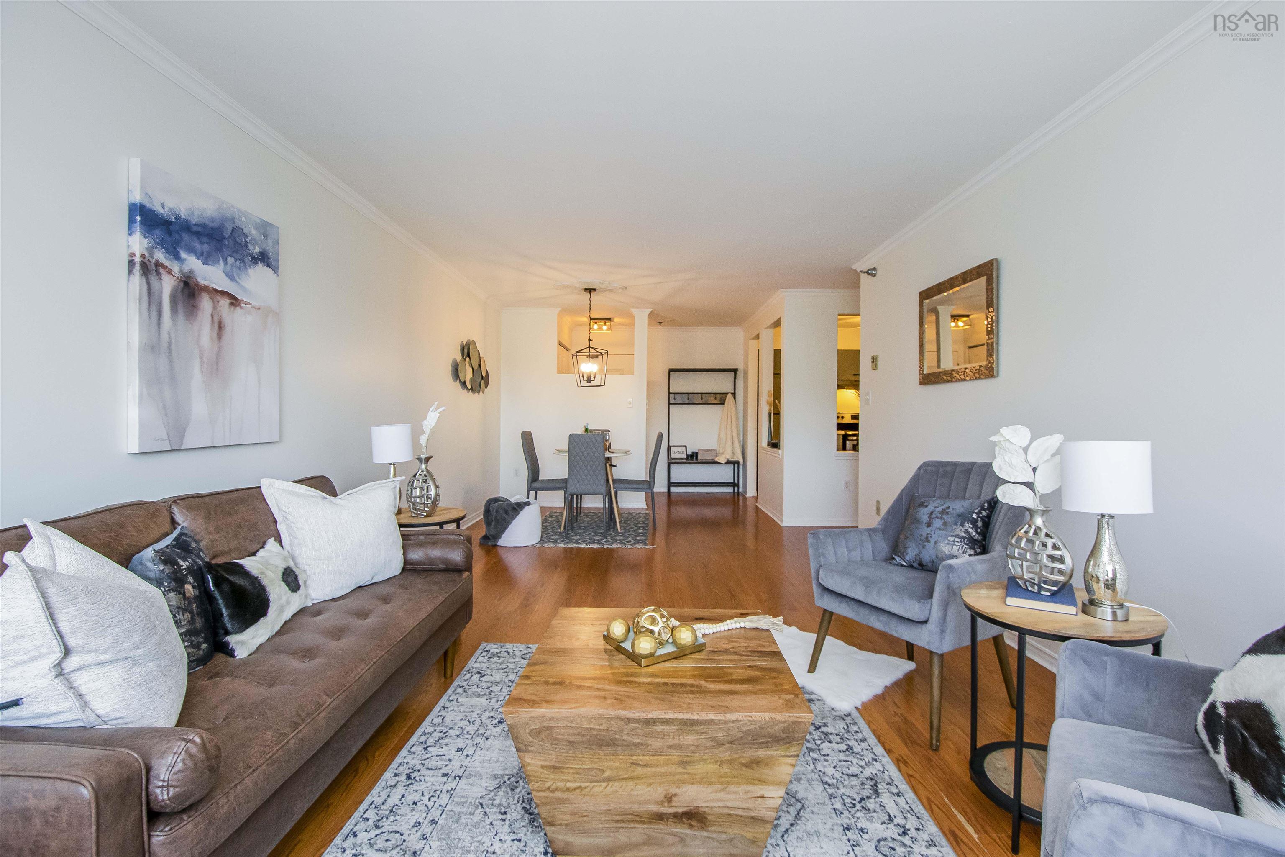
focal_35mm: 15
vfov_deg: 77.3
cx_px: 642
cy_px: 428
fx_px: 535
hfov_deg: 100.4
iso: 800
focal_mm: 10
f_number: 5.6
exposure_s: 1/100
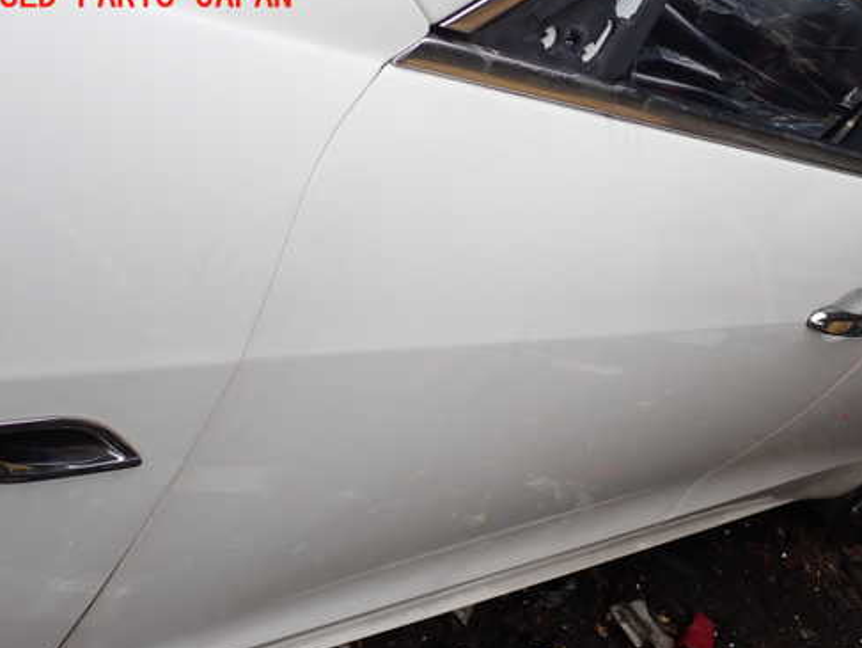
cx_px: 502
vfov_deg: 38.6
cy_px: 373
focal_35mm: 37
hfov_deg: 49.9
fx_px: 922
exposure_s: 1/400
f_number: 3.2
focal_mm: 5.4
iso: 100
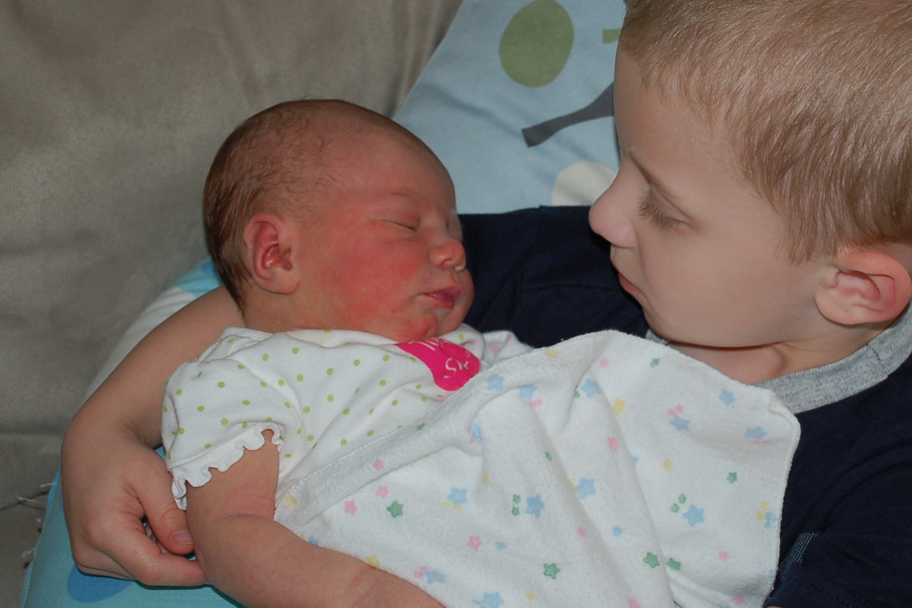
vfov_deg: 14.5
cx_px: 574
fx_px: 2381
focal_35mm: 94
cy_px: 247
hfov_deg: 21.6
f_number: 4.5
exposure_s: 1/60
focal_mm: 40
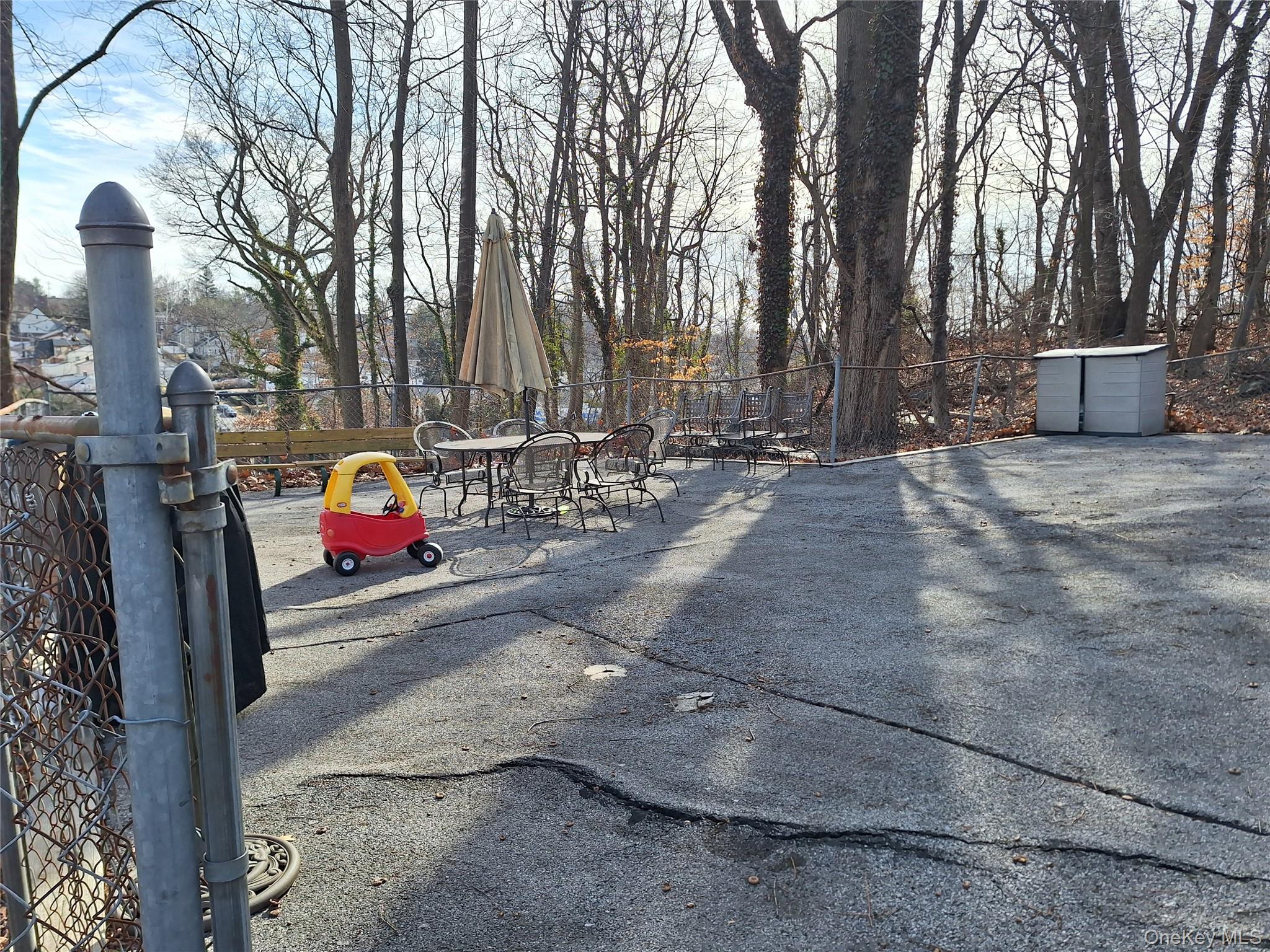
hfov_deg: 73.9
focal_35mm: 23
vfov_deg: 58.9
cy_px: 476
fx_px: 844
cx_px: 635
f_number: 1.8
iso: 40
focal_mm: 5.54
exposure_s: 1/1332
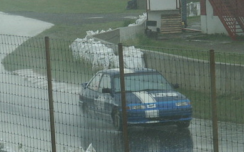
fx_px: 2566
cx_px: 118
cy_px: 104
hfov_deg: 5.4
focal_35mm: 386
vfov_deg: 3.4
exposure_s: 1/250
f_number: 3.5
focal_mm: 44.84
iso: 100
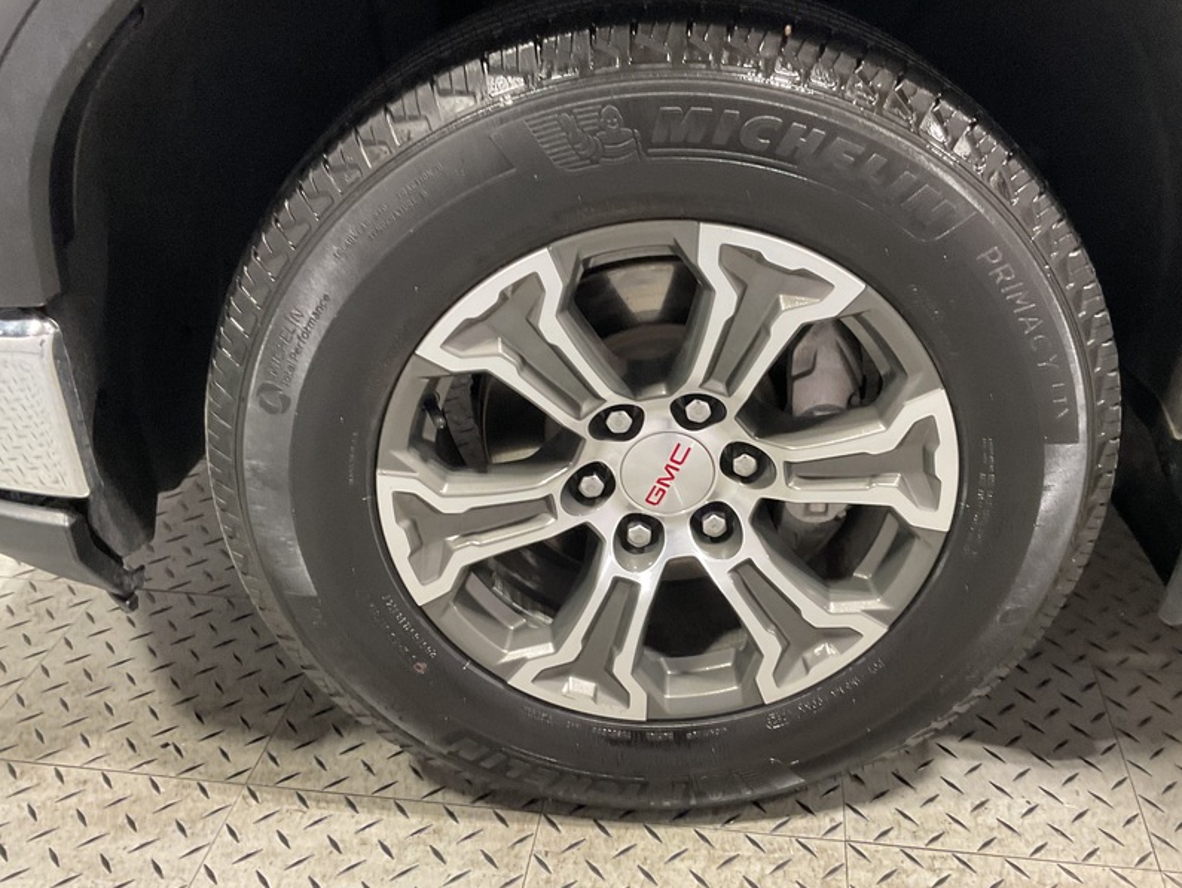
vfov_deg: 40.7
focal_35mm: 35
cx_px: 665
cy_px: 472
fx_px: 1196
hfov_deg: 52.5
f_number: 1.8
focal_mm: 3
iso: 250
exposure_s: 1/60
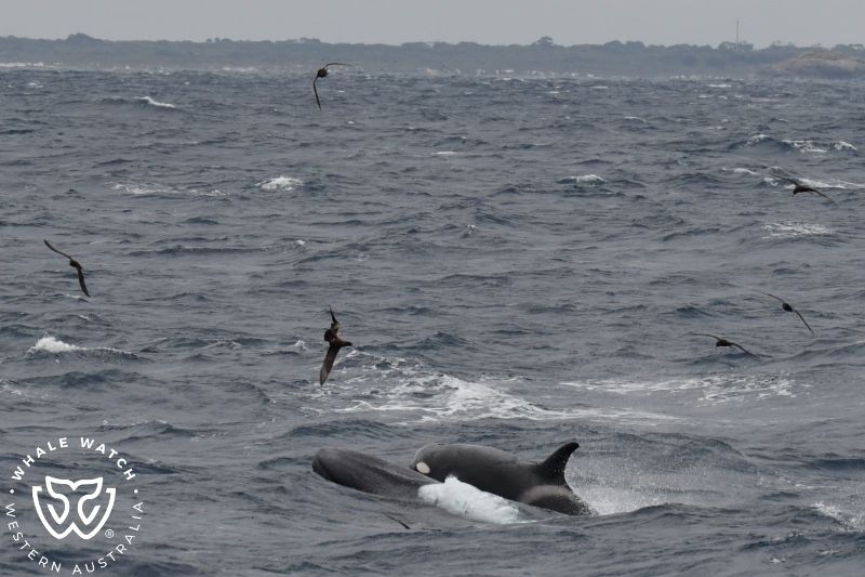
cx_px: 432
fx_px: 7206
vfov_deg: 4.6
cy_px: 288
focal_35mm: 300
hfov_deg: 6.9
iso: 400
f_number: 8
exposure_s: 1/2000
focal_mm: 200
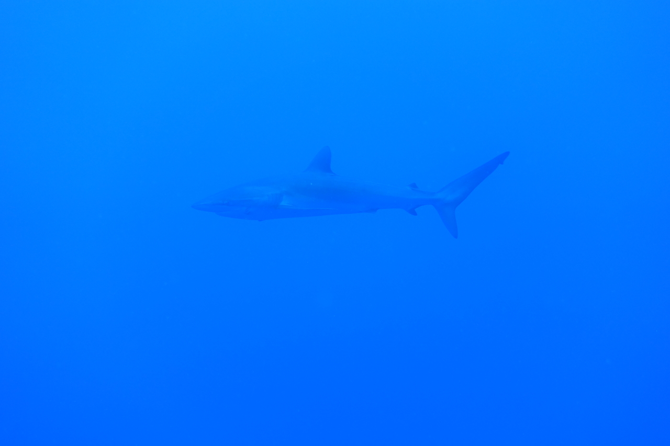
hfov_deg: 38.9
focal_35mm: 51
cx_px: 335
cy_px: 223
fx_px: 949
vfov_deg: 26.5
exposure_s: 1/125
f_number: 4
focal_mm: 18.7
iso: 125
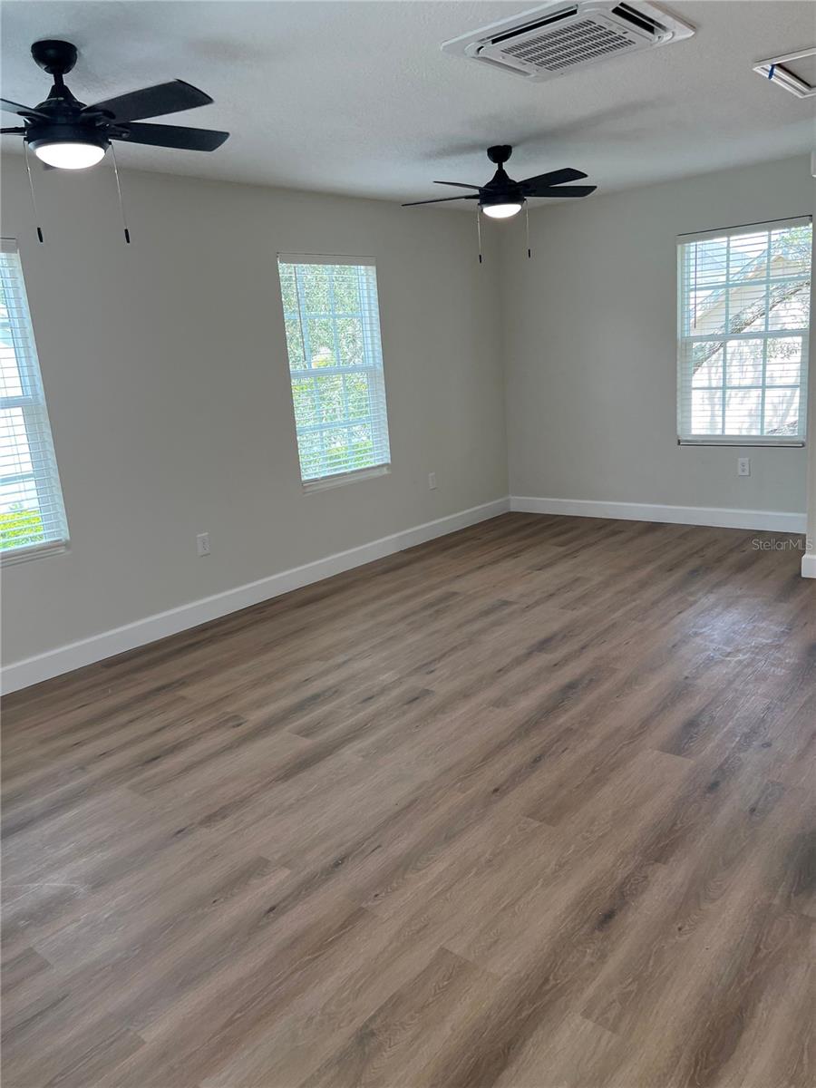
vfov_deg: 67.3
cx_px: 408
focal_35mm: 26
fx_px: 817
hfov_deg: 53.1
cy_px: 544
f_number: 1.5
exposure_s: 1/166
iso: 64
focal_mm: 5.7
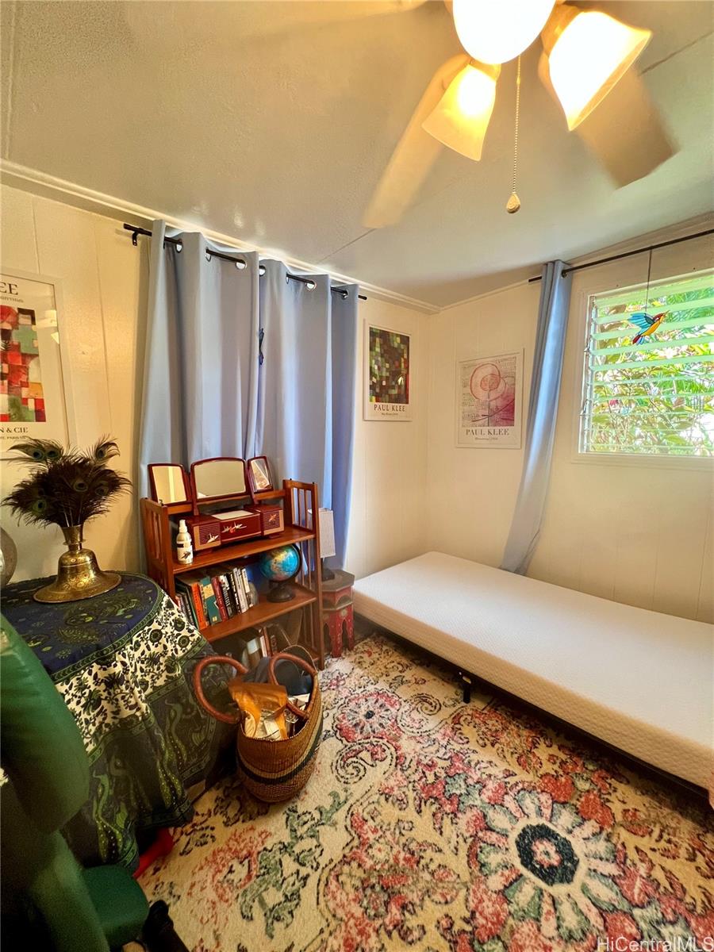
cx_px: 357
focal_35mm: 13
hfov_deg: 89.9
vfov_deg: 106.2
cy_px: 476
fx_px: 358
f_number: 1.8
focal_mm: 1.57
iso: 320
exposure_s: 1/60
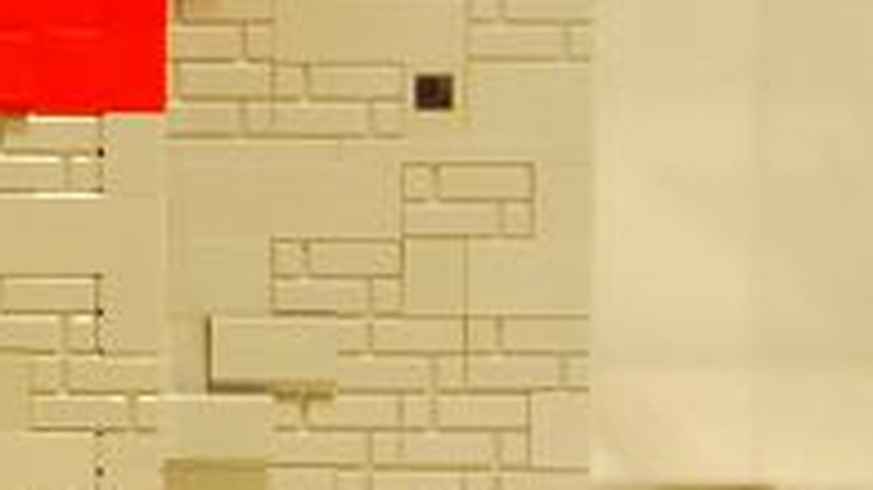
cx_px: -792
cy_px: -247
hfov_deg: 8.4
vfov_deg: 4.9
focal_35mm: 245
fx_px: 5670
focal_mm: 26
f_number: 5.6
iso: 800
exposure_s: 1/15
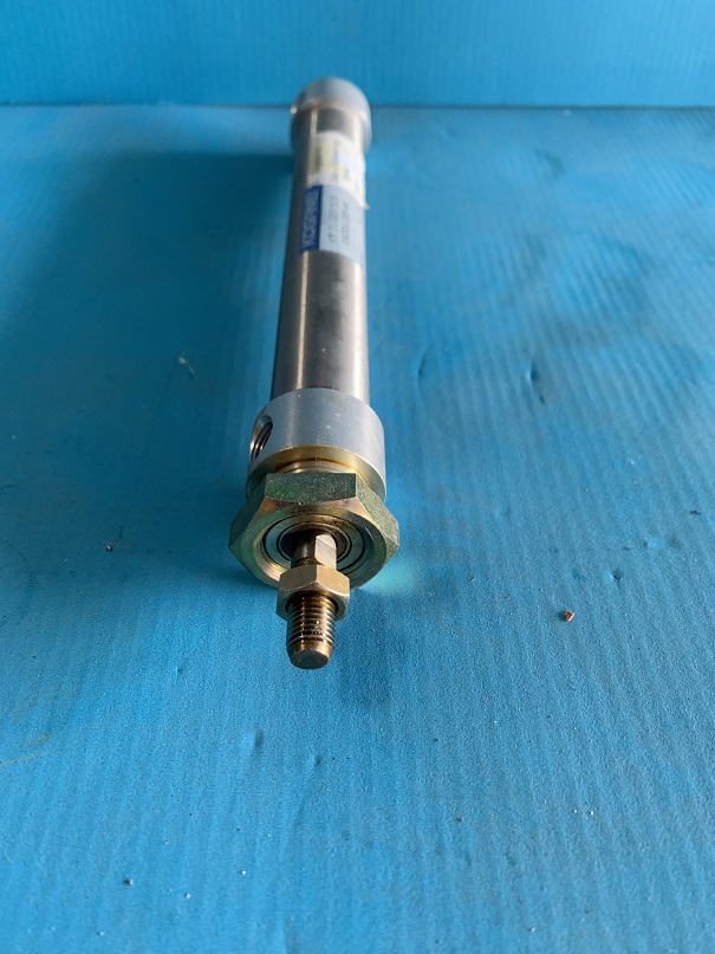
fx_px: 716
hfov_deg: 53.1
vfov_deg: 67.3
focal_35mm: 26
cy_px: 477
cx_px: 358
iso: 125
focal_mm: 4.25
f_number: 1.8
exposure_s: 1/60
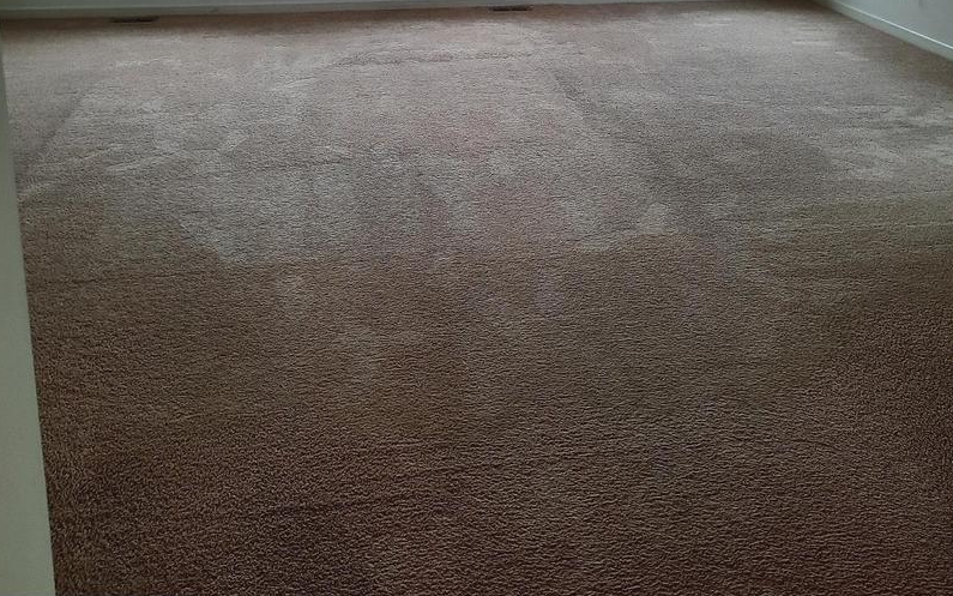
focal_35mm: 36
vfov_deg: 32.8
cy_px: 18
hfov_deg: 54.0
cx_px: 474
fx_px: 935
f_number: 2
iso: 50
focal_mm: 4.6
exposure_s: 1/120
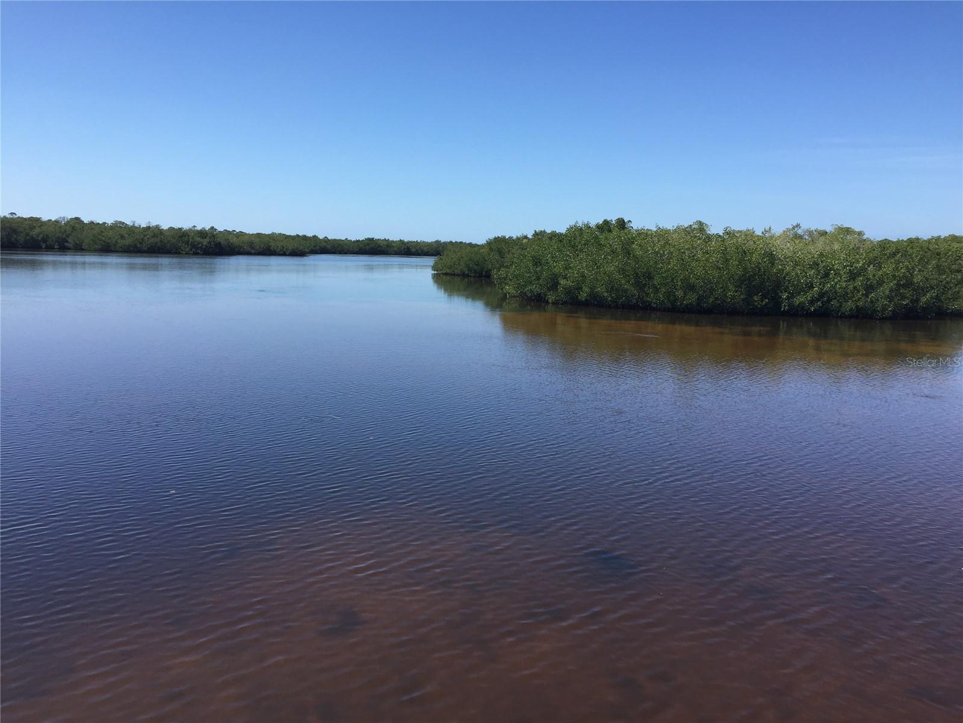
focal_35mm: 29
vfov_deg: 48.2
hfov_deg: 61.7
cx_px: 482
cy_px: 362
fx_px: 807
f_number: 2.2
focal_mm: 4.15
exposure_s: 1/1582
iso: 32
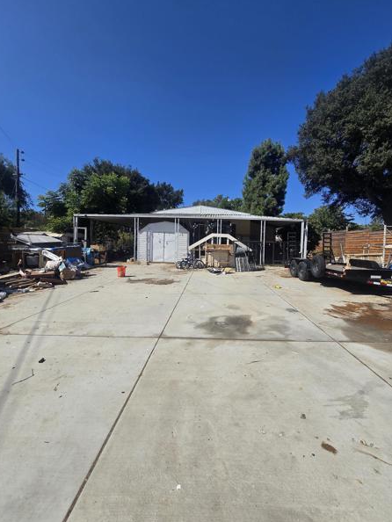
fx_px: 211
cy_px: 250
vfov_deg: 102.0
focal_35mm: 14
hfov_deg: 85.7
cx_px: 200
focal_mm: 2.2
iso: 50
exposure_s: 1/3134
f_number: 2.2
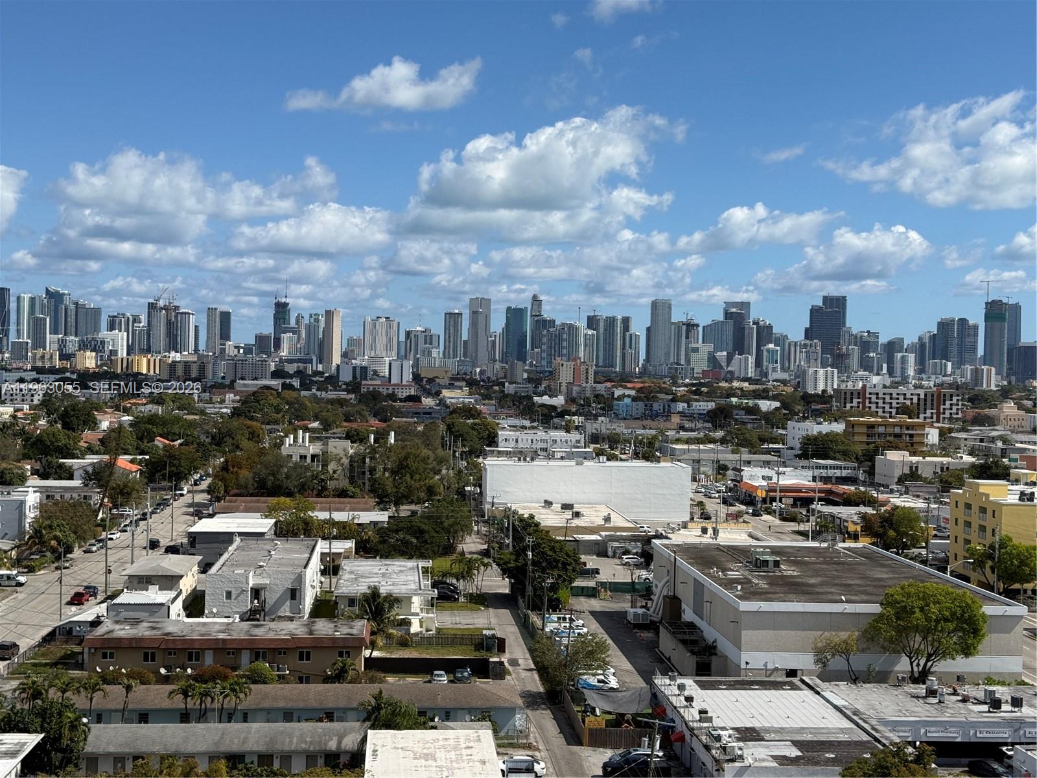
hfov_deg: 39.7
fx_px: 1438
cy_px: 389
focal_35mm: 48
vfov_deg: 30.3
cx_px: 518
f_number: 1.78
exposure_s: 1/7874
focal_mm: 6.76
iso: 64
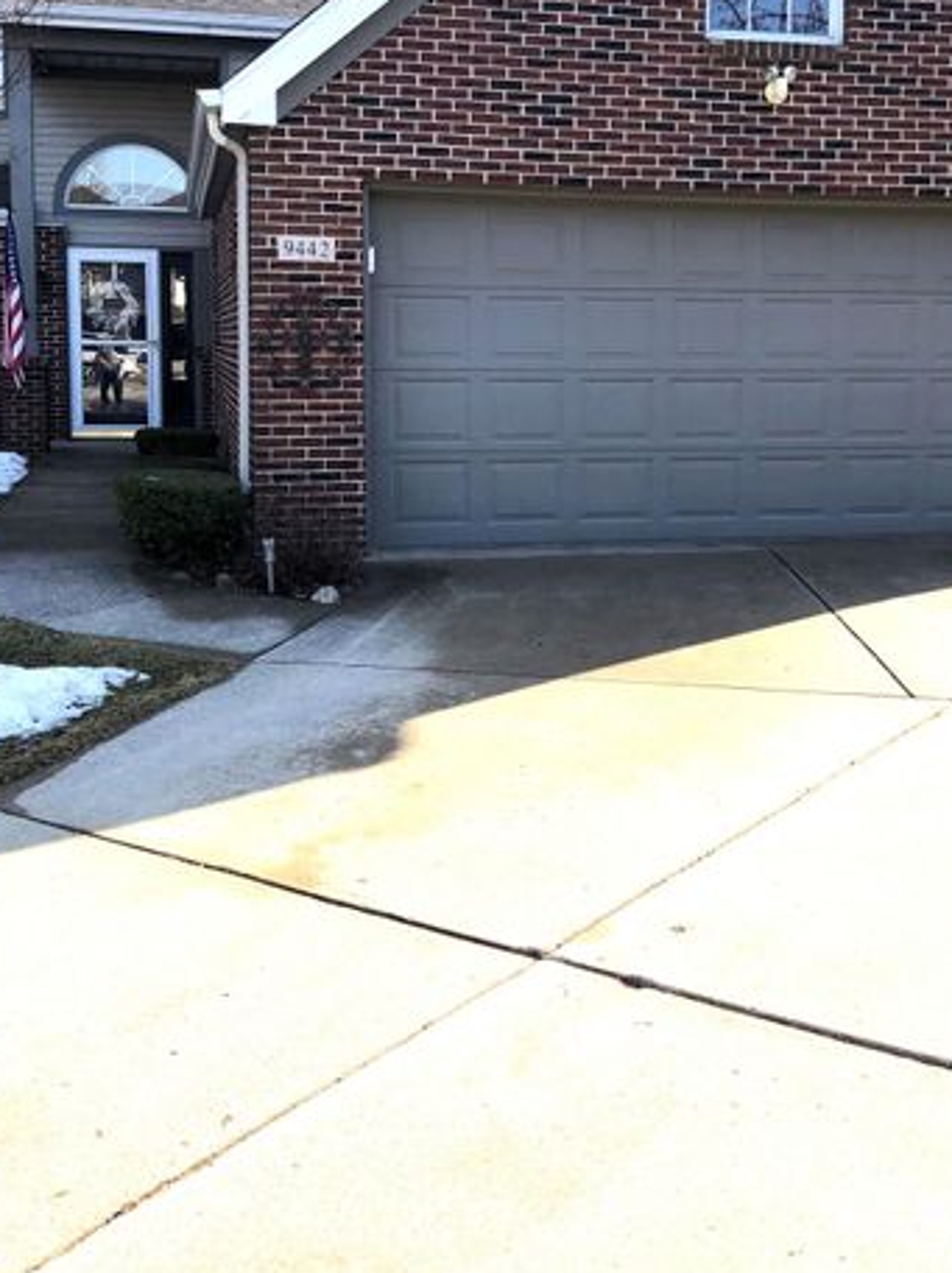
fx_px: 1506
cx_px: 525
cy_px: 490
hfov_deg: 35.0
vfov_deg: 45.5
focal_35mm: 41
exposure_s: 1/813
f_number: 1.8
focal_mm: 3.99
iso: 20
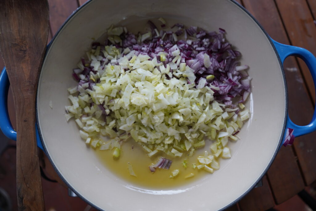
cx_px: 158
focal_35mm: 28
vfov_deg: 46.4
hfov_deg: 65.5
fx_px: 246
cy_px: 106
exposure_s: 1/60
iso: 200
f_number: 4
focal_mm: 28
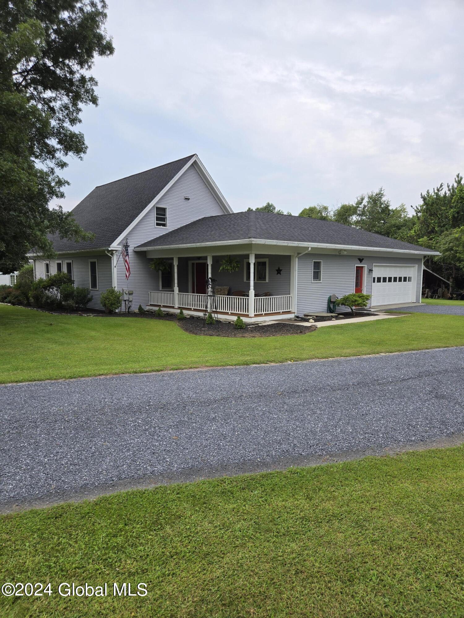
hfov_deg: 58.9
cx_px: 232
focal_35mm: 23
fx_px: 411
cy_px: 309
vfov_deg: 73.9
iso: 25
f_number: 1.8
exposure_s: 1/763
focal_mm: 5.4
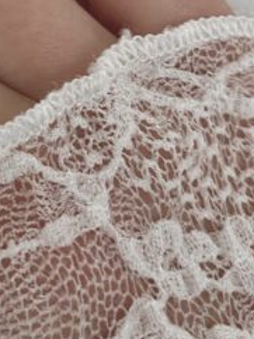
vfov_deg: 22.1
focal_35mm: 83
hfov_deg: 17.0
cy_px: -46
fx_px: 811
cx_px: -46
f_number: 1.8
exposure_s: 1/60
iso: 160
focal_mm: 4.25
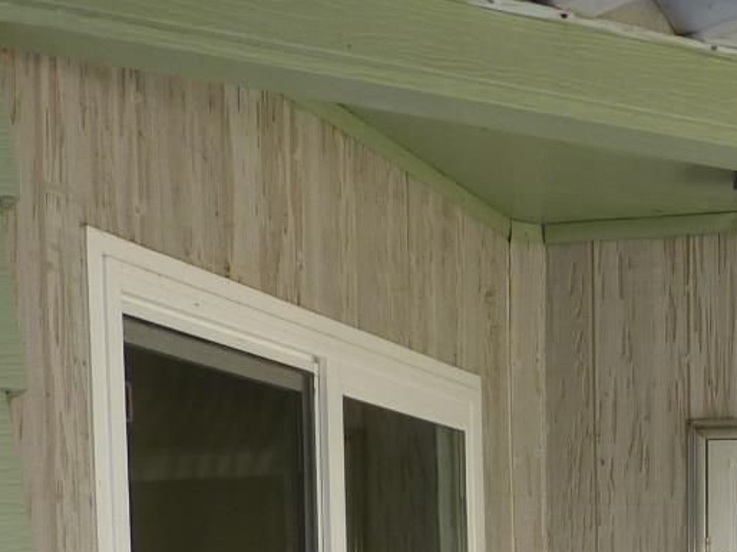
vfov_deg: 18.1
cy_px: 805
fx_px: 1553
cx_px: 751
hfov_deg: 25.3
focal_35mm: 73
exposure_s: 1/60
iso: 80
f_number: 3.3
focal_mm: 4.1
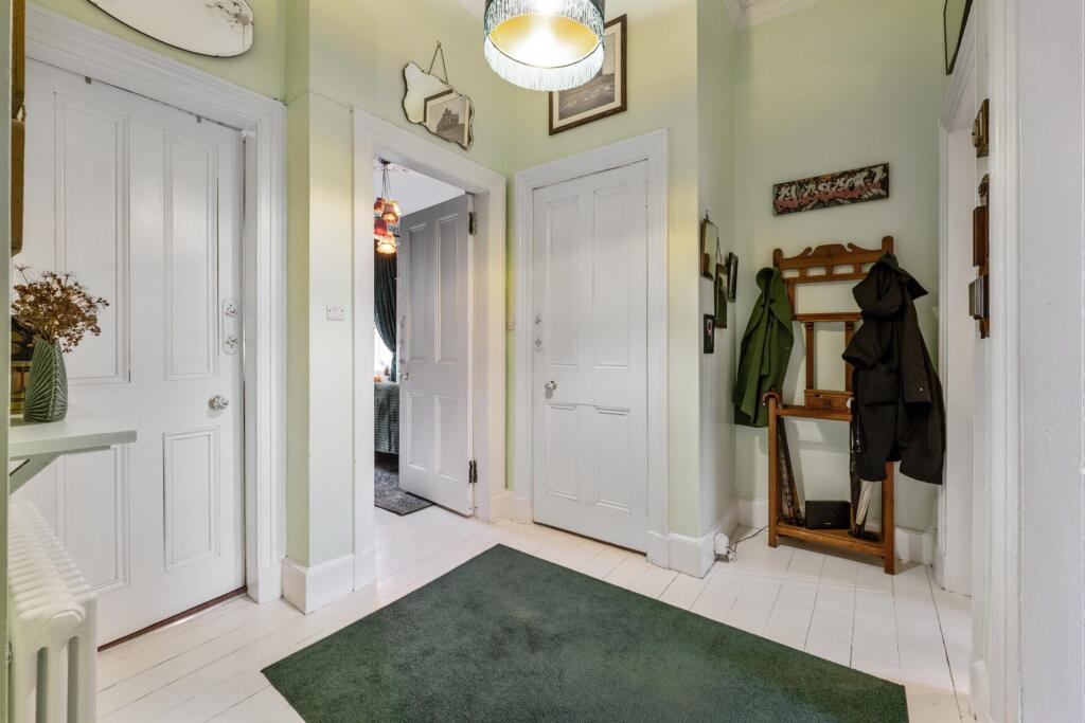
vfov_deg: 81.2
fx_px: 422
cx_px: 542
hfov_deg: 104.2
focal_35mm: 14
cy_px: 362
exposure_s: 1/3
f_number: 7.1
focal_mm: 14
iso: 640
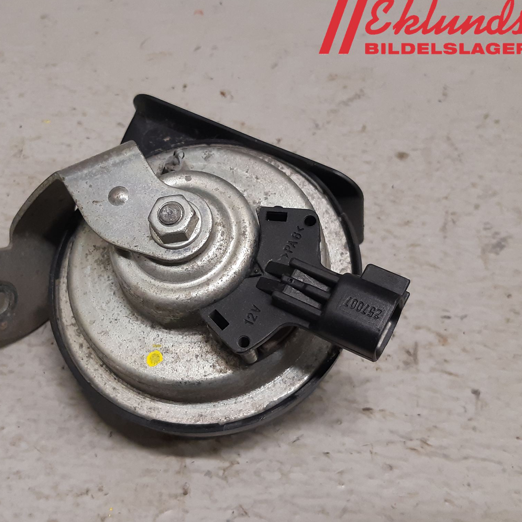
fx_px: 529
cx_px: 178
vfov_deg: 52.5
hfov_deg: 51.6
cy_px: 260
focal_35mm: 31
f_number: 1.7
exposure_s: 1/50
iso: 160
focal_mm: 3.93
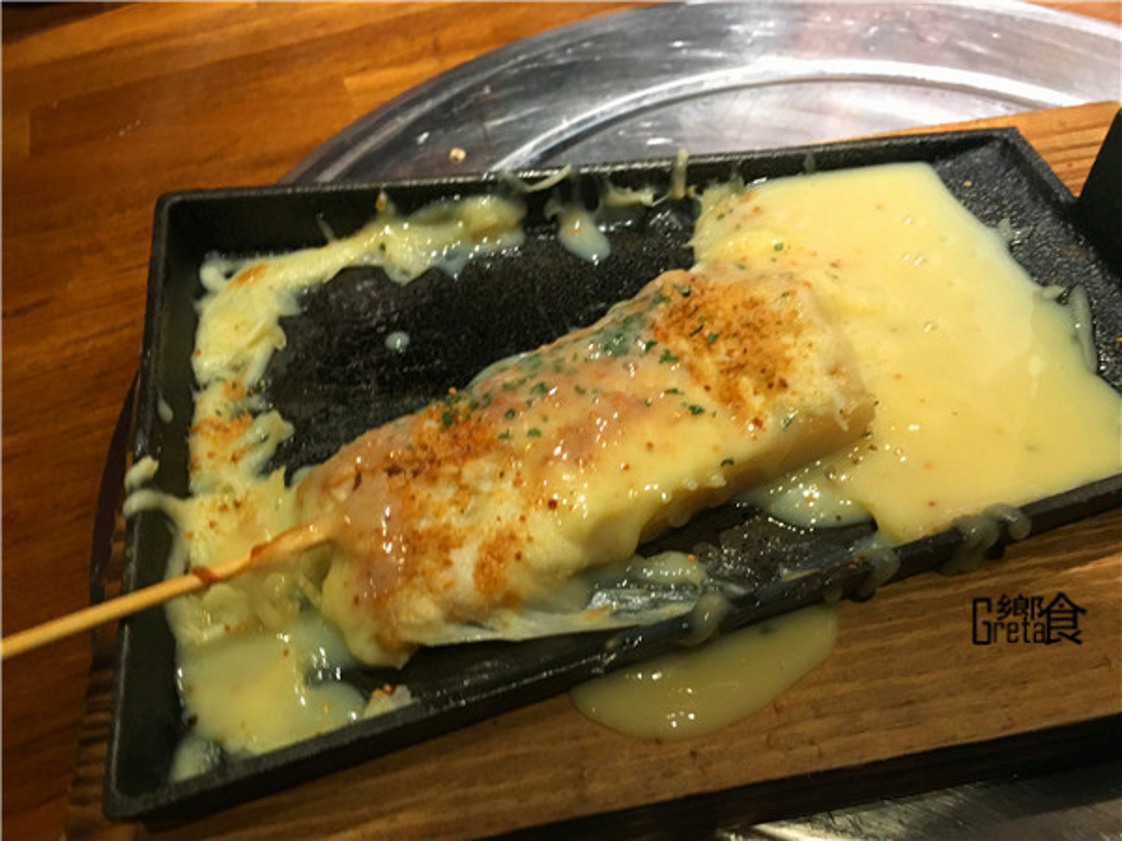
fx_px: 940
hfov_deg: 61.7
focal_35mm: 29
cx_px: 561
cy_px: 420
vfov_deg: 48.2
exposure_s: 1/24
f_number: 2.2
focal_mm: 4.15
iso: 200
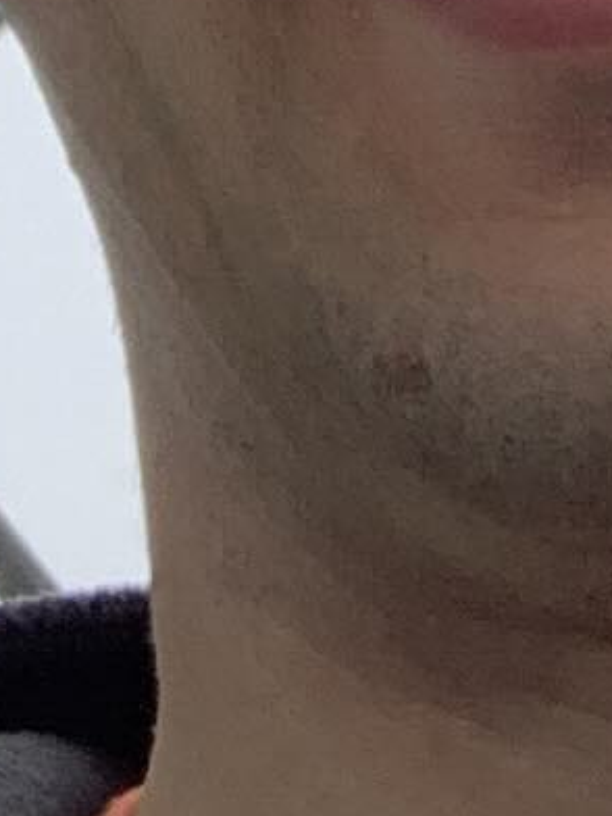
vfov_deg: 7.0
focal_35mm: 252
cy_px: -1680
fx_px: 5940
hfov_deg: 5.9
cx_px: 318
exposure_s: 1/133
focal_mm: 2.87
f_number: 2.2
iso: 16
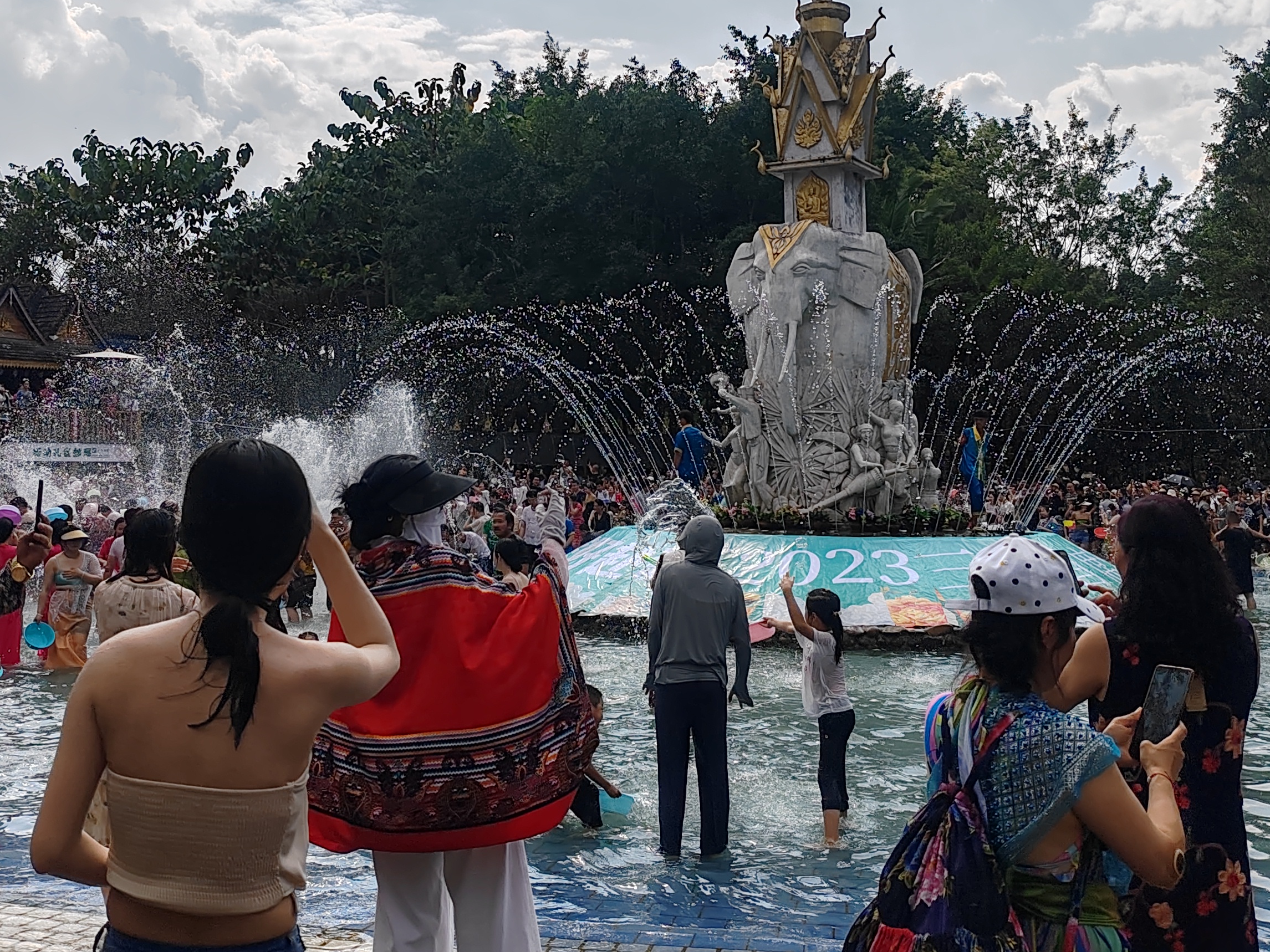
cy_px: 301
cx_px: 576
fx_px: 1578
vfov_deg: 33.2
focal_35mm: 43
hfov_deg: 43.8
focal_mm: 6.14
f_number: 1.8
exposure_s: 1/2026
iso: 49
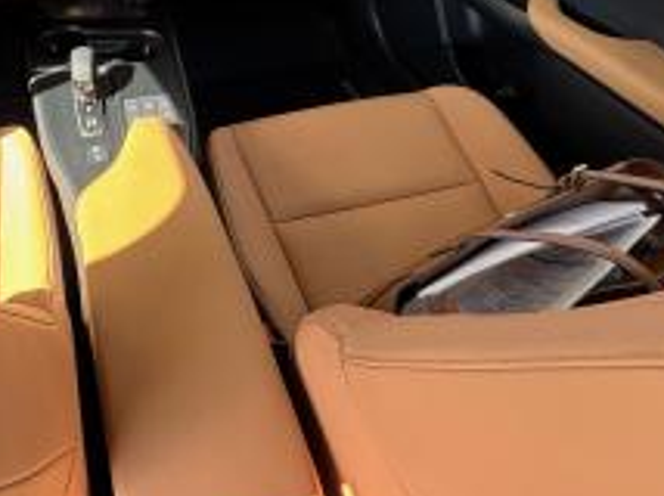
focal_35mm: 33
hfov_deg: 52.4
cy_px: -22
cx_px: 149
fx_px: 632
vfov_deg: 37.4
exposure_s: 1/99
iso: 80
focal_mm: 2.22
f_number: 2.2
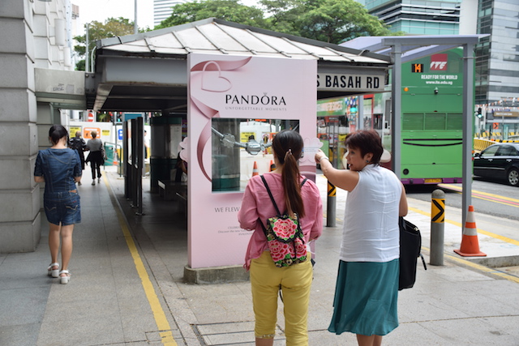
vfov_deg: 36.9
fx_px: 519
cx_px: 260
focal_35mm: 36
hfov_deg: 53.1
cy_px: 173
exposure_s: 1/200
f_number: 3.8
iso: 100
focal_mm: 24
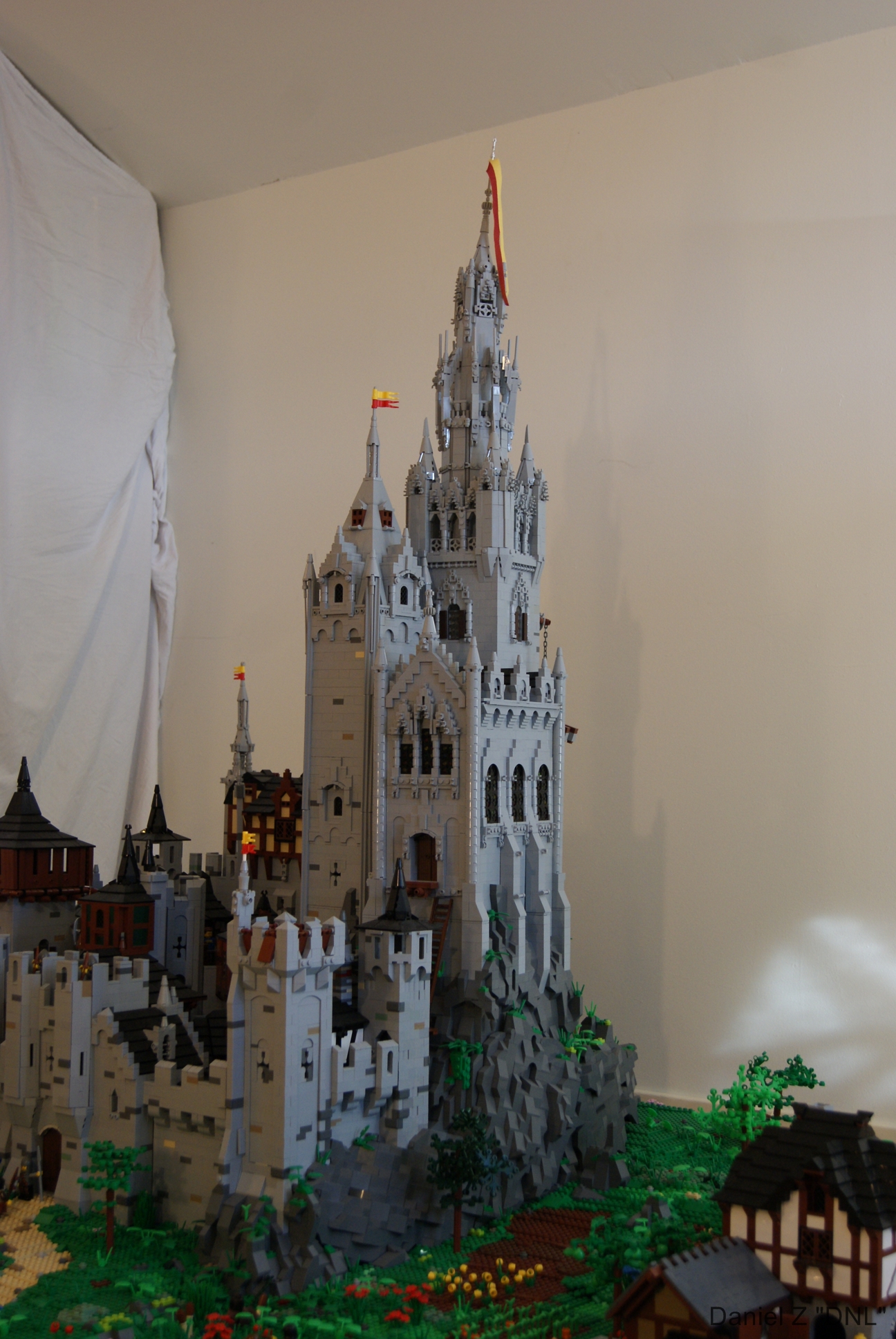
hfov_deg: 25.8
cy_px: 670
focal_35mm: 52
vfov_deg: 37.8
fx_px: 1954
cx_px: 448
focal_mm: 35
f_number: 4.5
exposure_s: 1/60
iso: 320
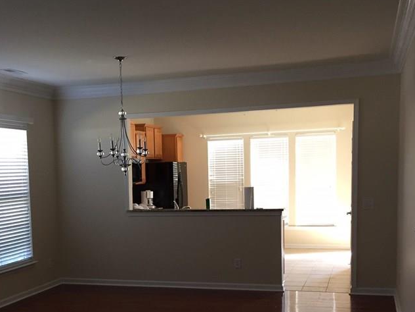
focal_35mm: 47
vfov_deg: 30.3
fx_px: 563
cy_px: 238
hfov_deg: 40.3
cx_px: 175
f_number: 2.2
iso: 50
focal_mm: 4.15
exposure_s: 1/30
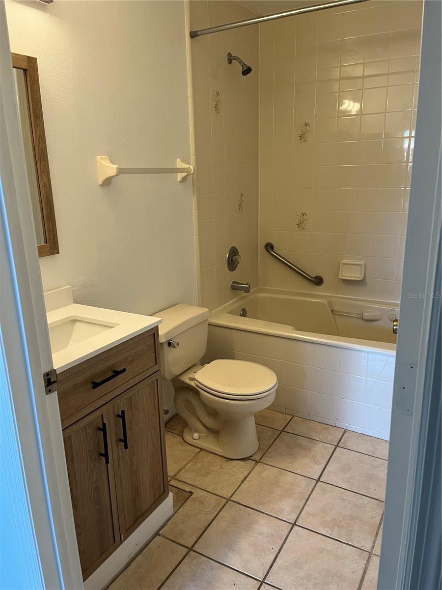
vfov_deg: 67.3
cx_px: 221
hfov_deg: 53.1
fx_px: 443
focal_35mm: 26
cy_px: 295
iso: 80
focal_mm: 5.1
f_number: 1.6
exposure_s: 1/60
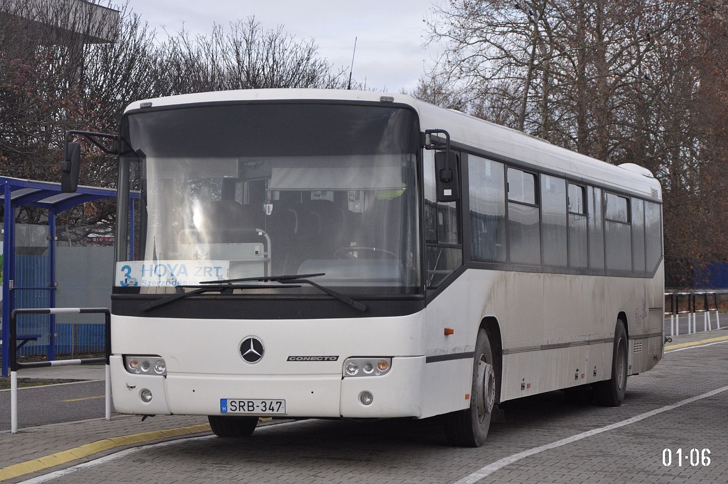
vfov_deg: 13.8
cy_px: 242
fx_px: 2000
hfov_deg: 20.6
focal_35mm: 99
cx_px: 364
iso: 720
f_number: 5.3
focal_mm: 66
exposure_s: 1/1000
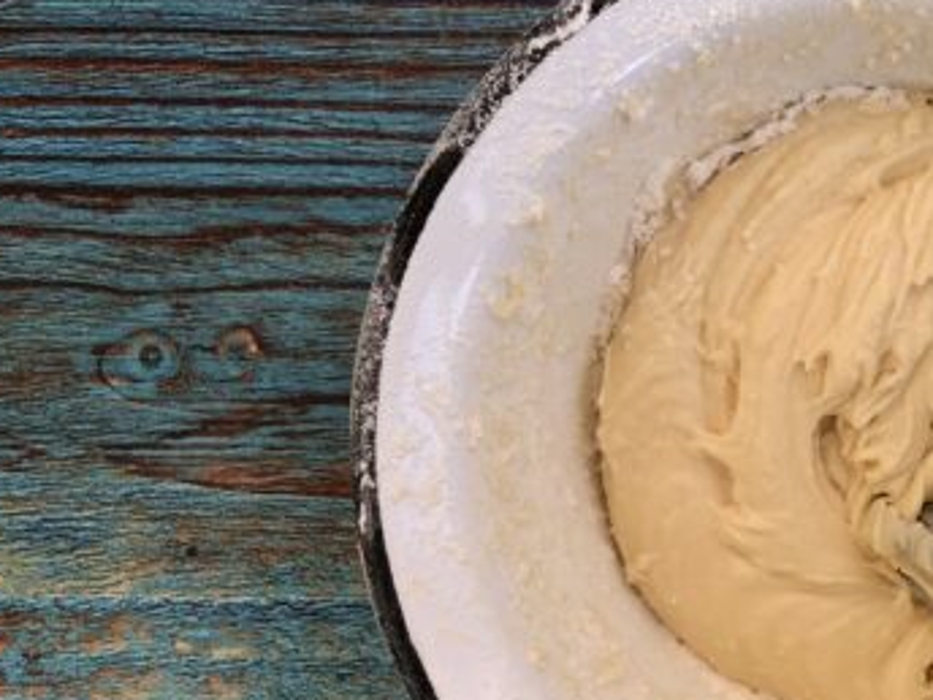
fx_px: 1536
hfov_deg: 31.5
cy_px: 476
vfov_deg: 25.5
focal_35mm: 57
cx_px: 909
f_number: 1.8
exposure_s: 1/145
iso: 20
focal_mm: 4
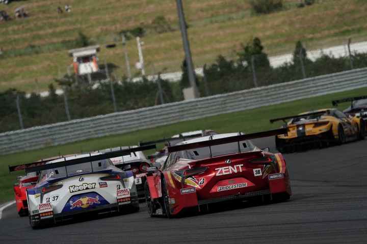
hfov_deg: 6.0
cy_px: 122
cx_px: 184
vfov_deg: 4.0
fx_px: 3507
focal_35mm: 344
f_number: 7.1
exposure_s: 1/1250
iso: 200
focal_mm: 344
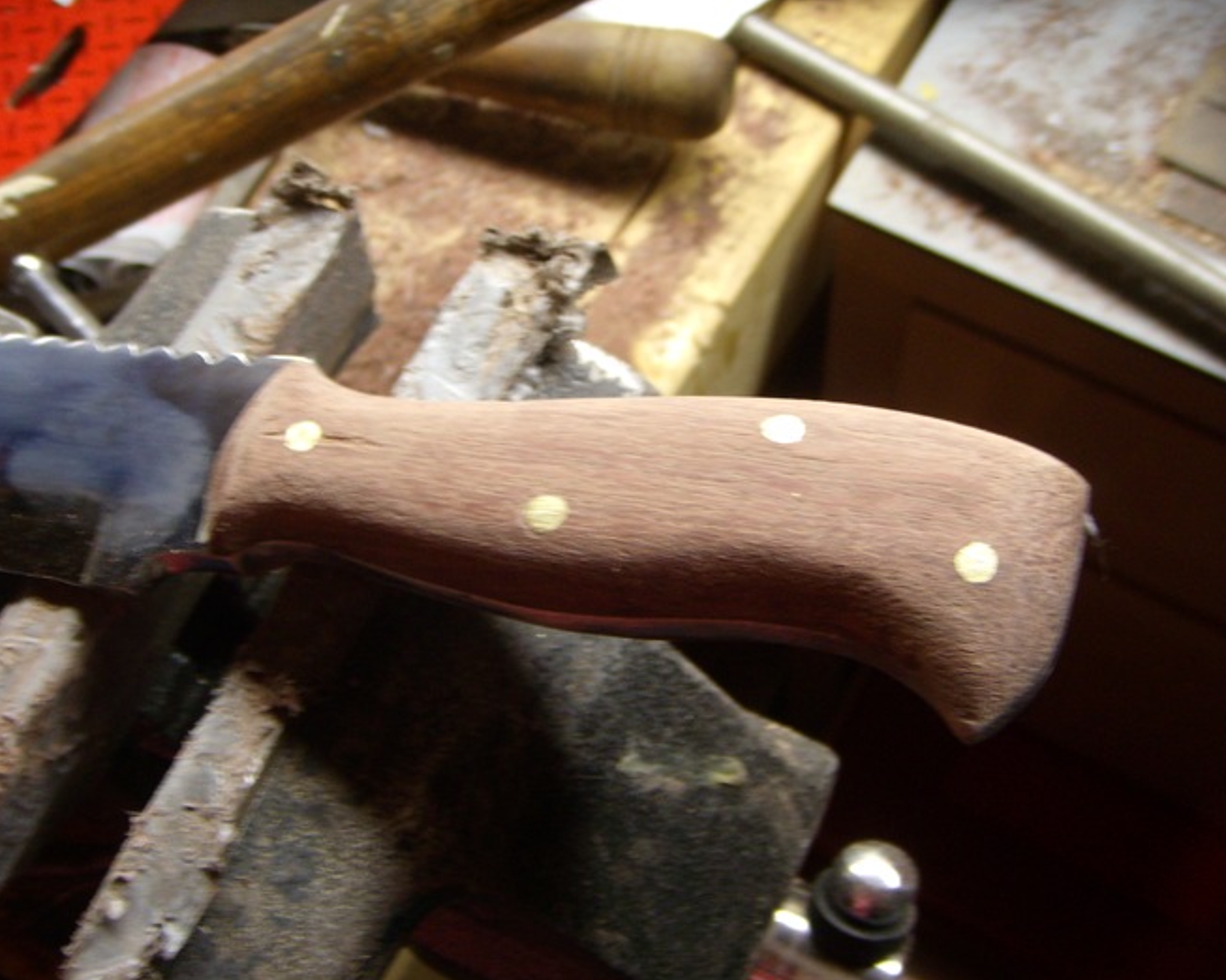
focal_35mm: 40
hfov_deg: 45.8
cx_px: 623
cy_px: 488
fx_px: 1451
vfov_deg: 37.3
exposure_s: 1/18.6
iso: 100
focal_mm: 6.4
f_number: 3.5
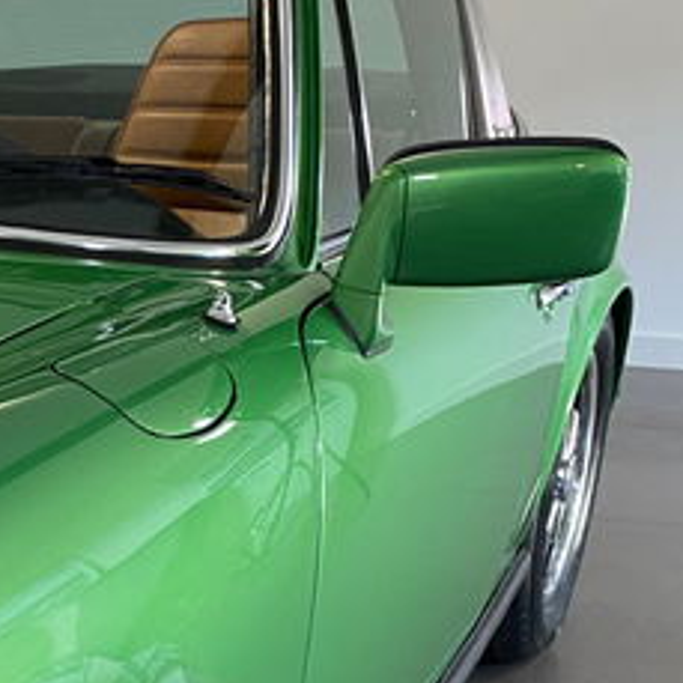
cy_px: 665
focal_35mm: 77
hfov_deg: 19.5
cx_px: -346
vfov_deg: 21.8
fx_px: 1719
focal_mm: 4.25
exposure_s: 1/60
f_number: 1.8
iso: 200
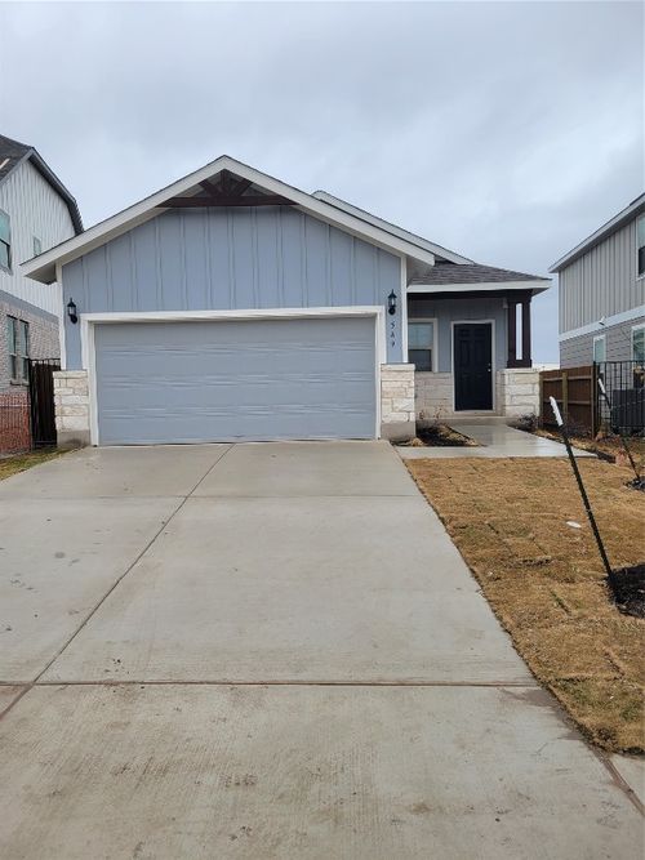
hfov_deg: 53.0
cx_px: 322
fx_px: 646
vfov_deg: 67.3
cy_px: 430
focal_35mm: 26
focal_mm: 5.4
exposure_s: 1/551
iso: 40
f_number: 1.8
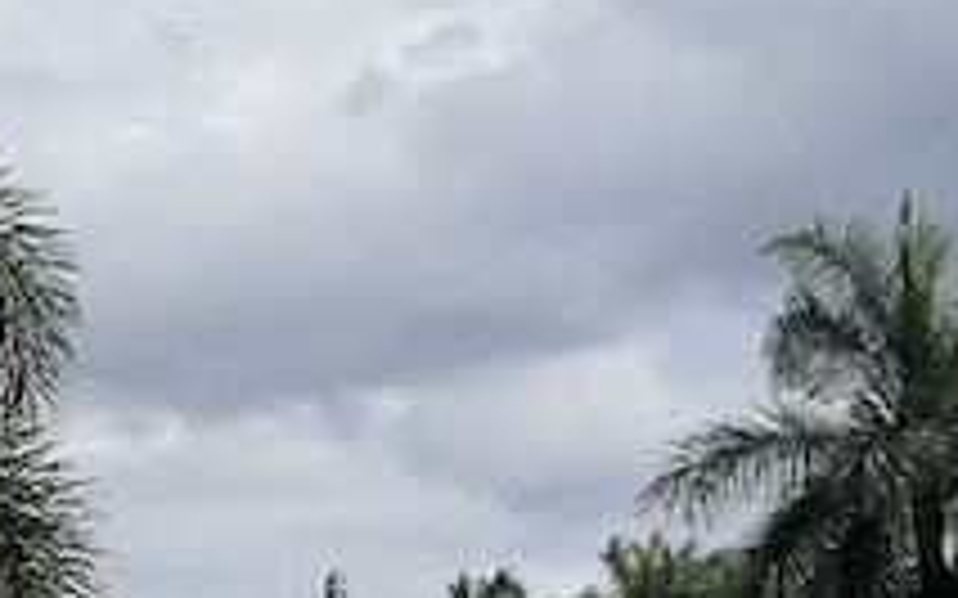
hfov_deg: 8.6
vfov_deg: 5.8
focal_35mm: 207
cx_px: -1777
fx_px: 5403
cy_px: 1879
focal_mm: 4.2
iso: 32
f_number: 1.6
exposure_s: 1/5291
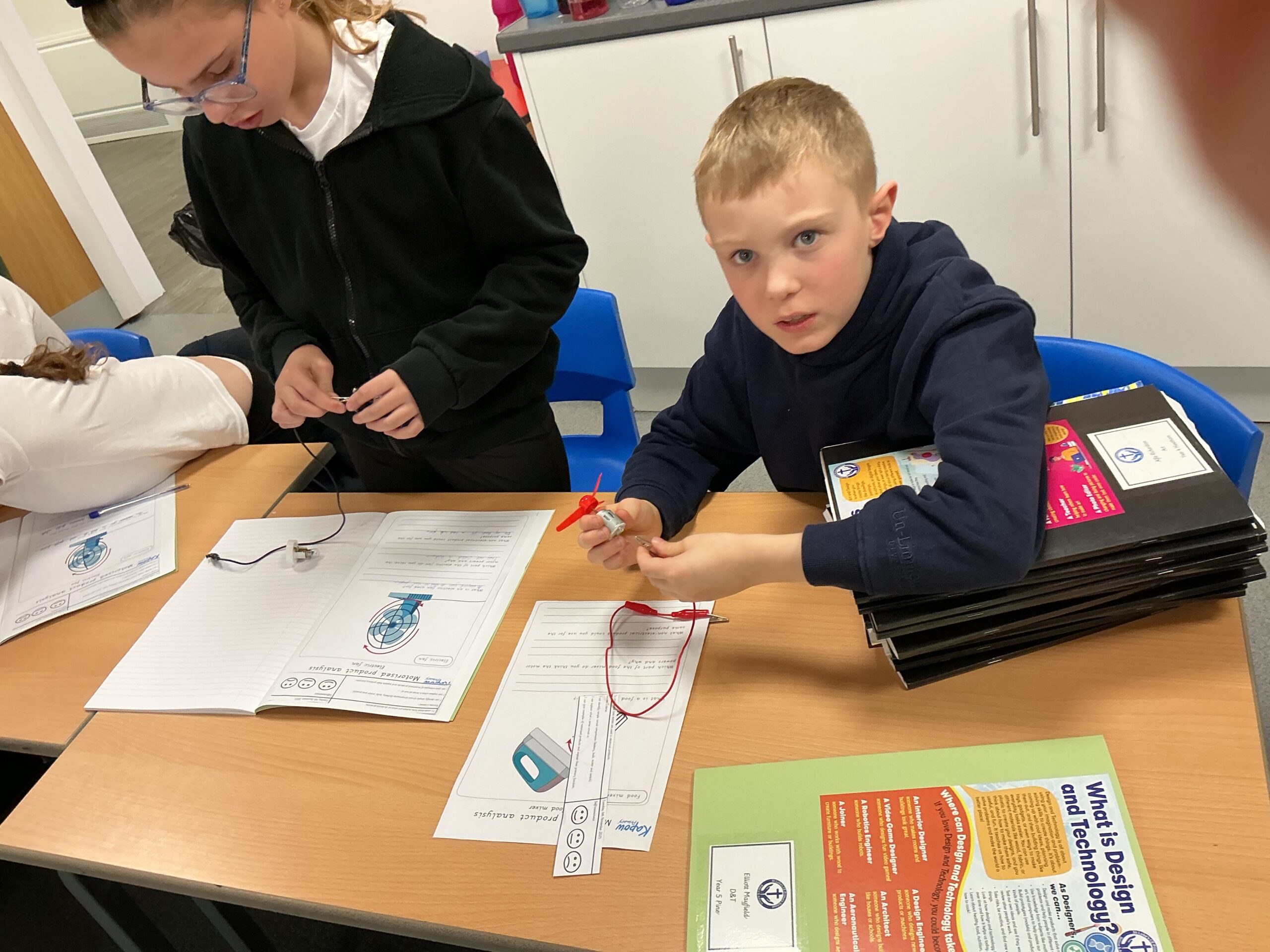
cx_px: 635
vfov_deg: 48.2
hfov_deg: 61.7
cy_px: 476
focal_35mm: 29
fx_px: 1064
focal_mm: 3
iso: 80
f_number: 1.8
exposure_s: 1/60
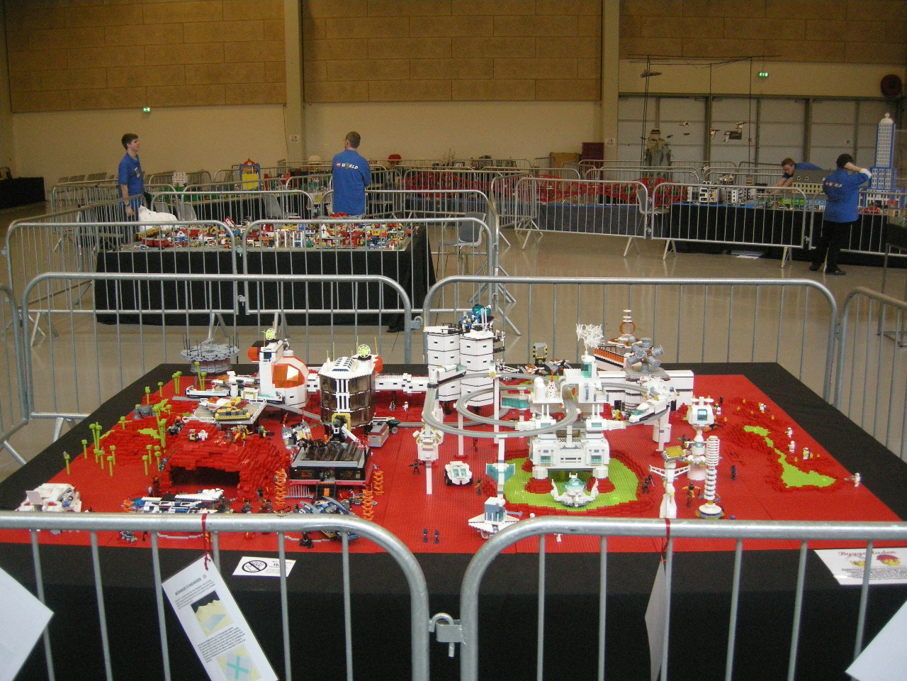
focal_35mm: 36
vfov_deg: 39.7
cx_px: 454
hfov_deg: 51.4
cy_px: 340
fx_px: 943
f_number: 2.7
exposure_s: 1/55.3
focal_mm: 7.5
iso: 400
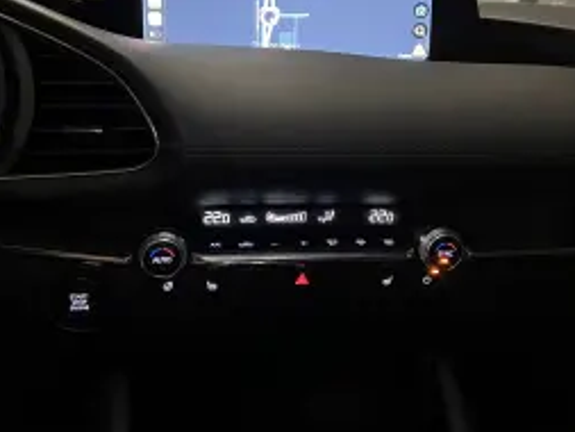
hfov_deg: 50.1
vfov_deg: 38.6
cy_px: 186
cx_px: 286
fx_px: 615
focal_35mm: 37
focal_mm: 5.7
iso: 640
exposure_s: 1/35
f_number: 1.5
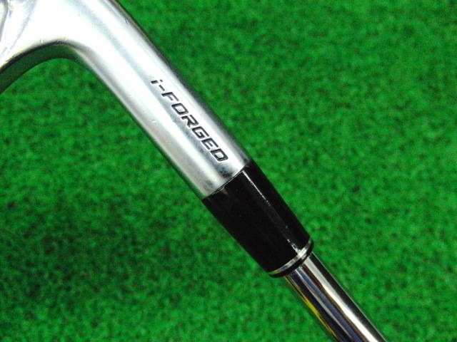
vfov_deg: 38.7
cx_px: 228
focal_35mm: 37
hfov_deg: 50.1
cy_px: 171
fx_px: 488
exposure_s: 1/320
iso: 3200
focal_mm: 6.42
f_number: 3.6
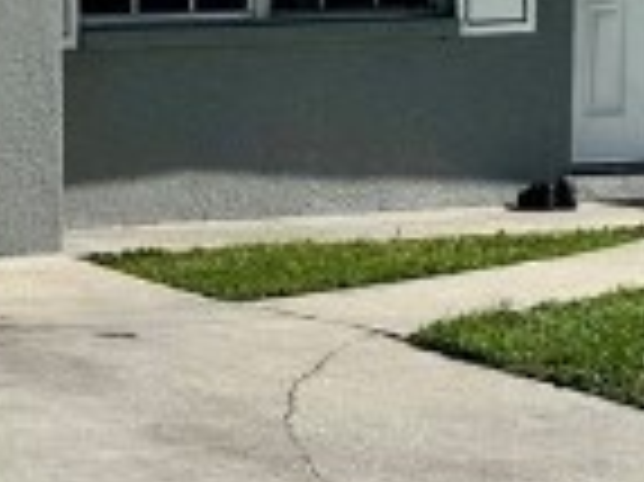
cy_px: 464
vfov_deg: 8.6
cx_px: -68
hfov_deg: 11.3
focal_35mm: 172
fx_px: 3197
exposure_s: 1/10753
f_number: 1.78
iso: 80
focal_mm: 6.86
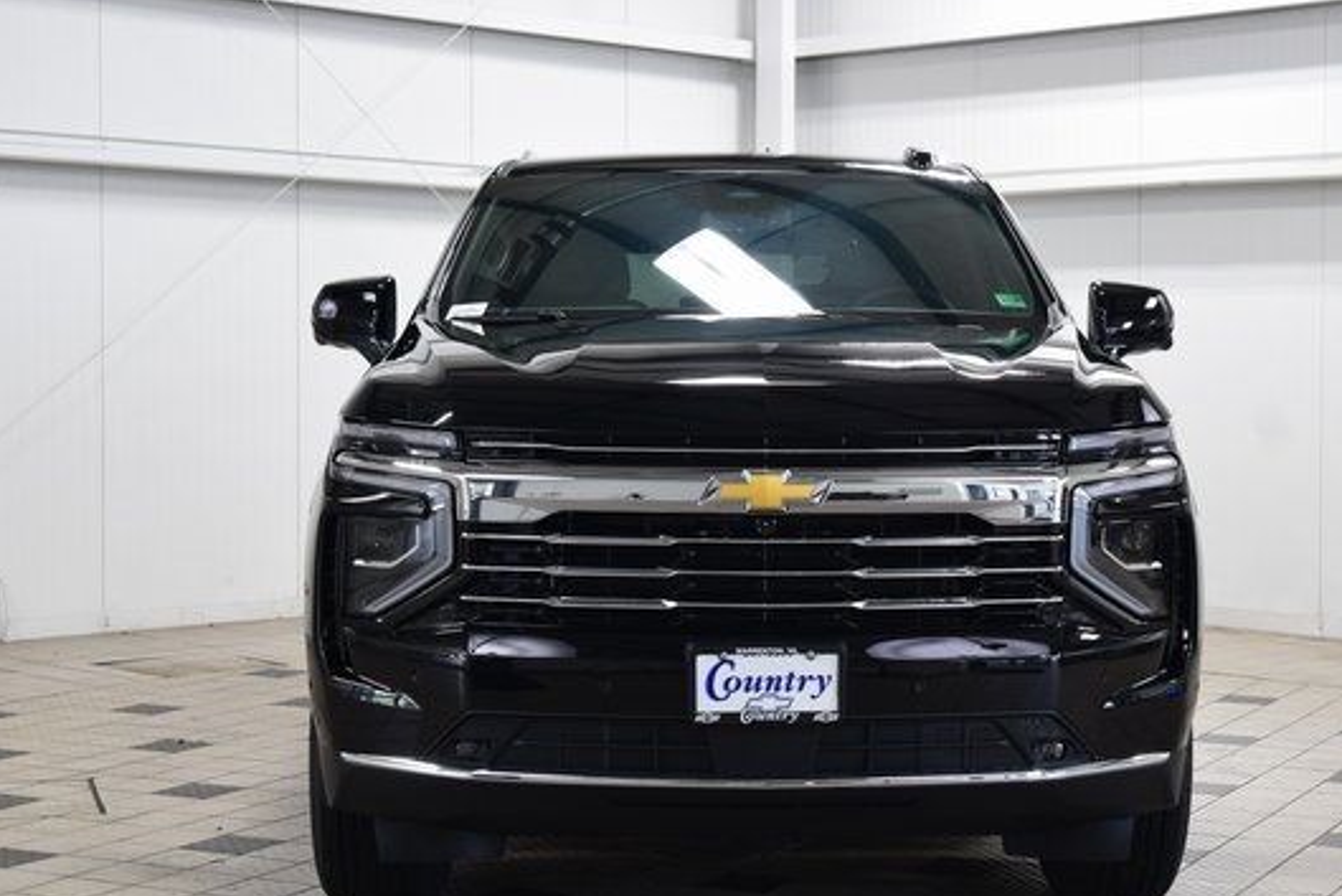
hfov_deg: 29.2
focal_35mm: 69
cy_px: 478
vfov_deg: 19.7
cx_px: 761
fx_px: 2573
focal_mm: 38
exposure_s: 1/15
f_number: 6.3
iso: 500
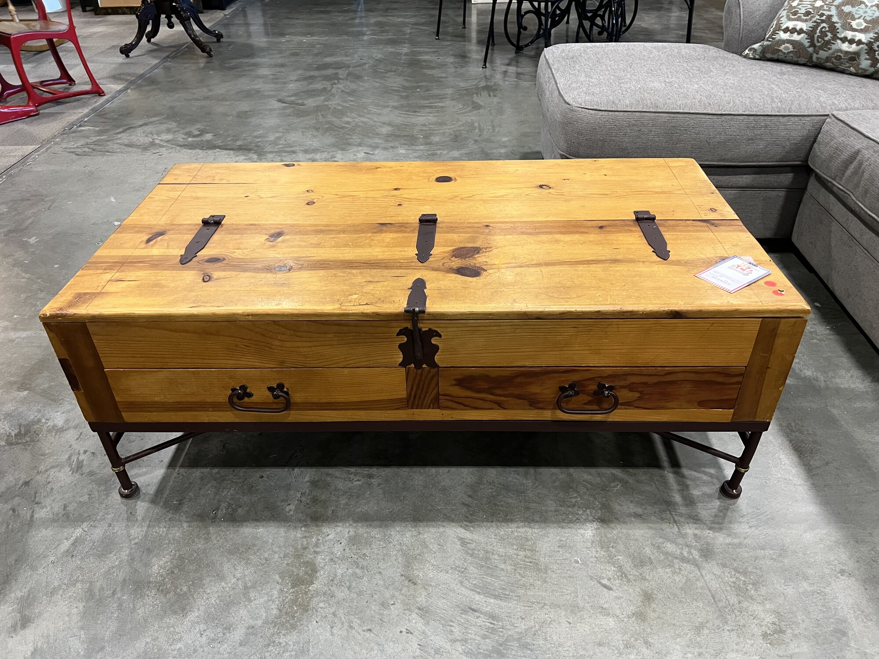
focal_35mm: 26
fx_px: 660
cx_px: 440
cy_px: 330
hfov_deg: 67.3
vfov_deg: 53.1
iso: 250
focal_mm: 5.7
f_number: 1.5
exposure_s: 1/60
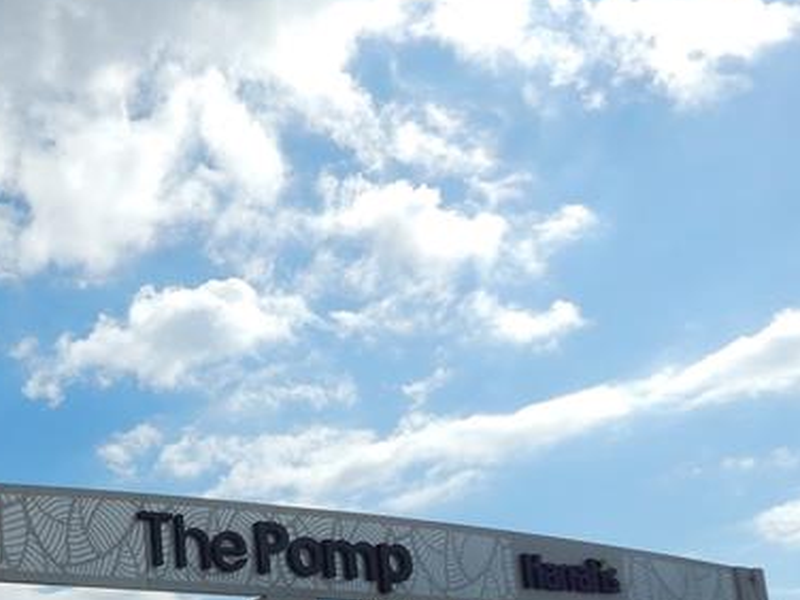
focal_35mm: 49
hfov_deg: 35.3
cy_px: 606
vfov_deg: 27.8
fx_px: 1132
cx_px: 4
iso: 125
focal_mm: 4
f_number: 6
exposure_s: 1/1500
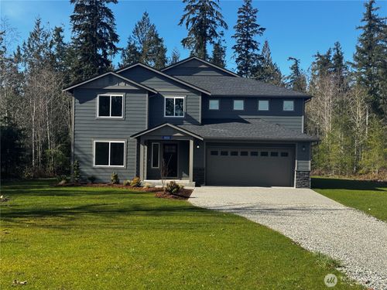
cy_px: 145
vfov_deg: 30.3
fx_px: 537
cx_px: 194
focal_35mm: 48
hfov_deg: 39.7
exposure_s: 1/2179
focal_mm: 6.76
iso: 64
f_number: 1.78
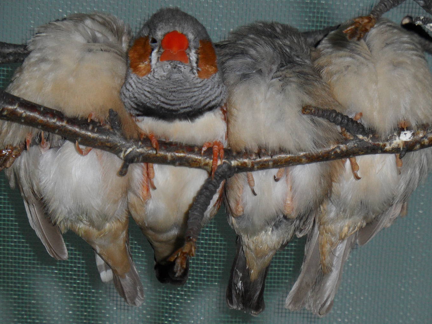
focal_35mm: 213
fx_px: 2658
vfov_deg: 7.0
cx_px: 224
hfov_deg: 9.3
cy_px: 161
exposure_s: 1/60
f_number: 4.4
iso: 200
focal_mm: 29.7
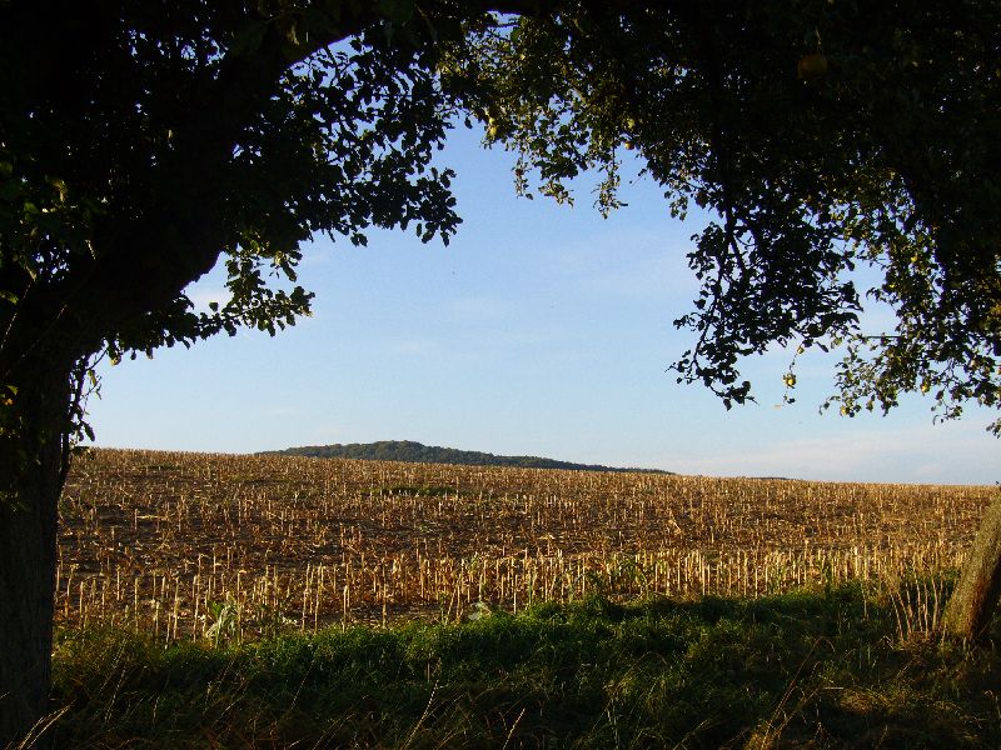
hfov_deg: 46.8
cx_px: 500
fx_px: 1157
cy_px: 375
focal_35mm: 40
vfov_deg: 36.0
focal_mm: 6.6
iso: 80
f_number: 6
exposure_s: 1/160
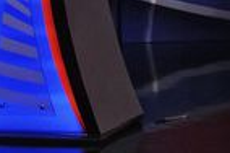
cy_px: -106
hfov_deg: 7.2
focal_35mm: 271
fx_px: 1728
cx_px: 515
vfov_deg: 5.0
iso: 8000
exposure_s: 1/320
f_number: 5.6
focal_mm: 50
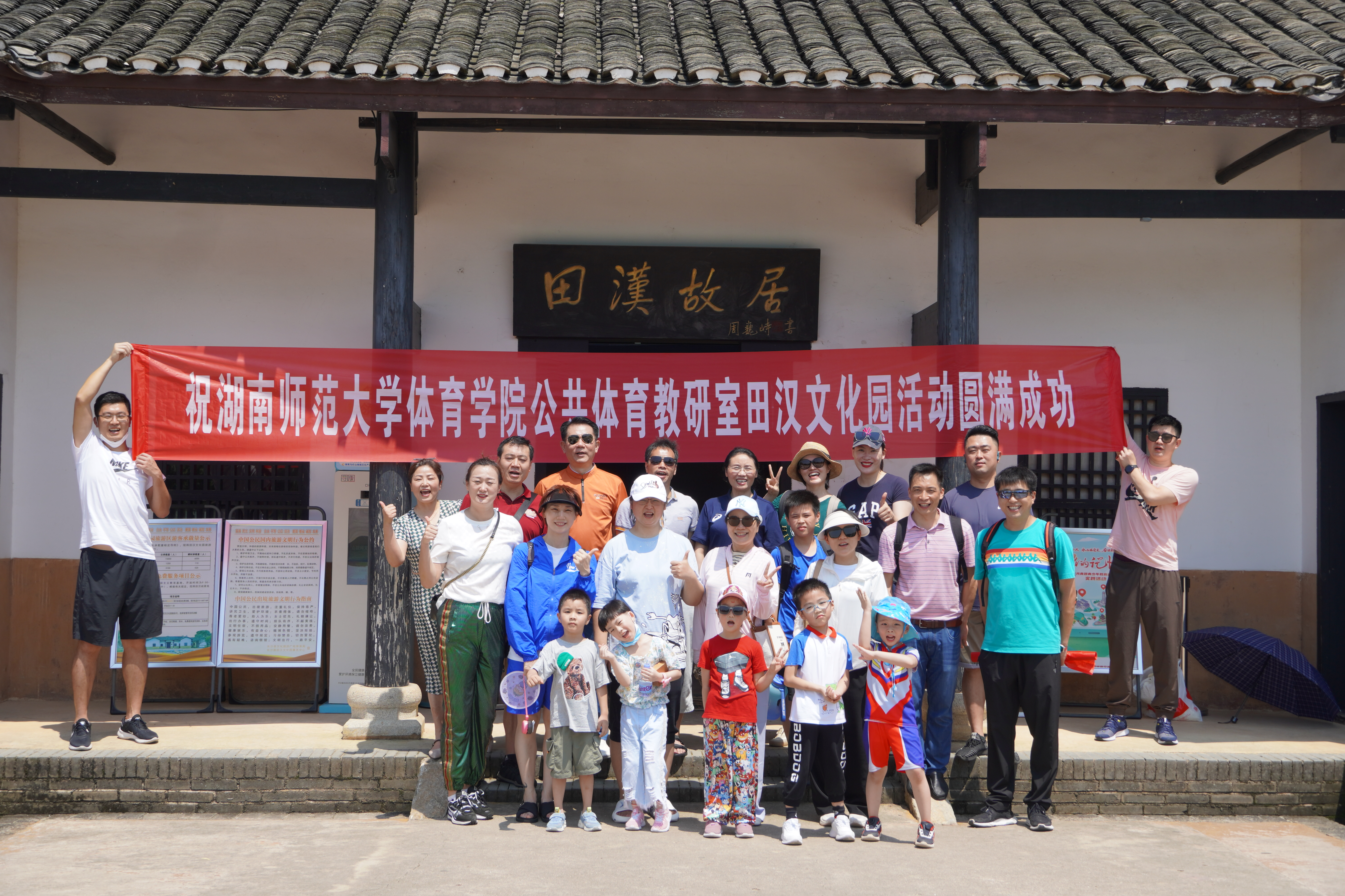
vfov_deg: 27.3
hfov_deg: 40.0
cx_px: 672
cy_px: 448
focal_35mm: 50
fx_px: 1849
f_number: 5
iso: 100
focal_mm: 33
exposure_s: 1/500
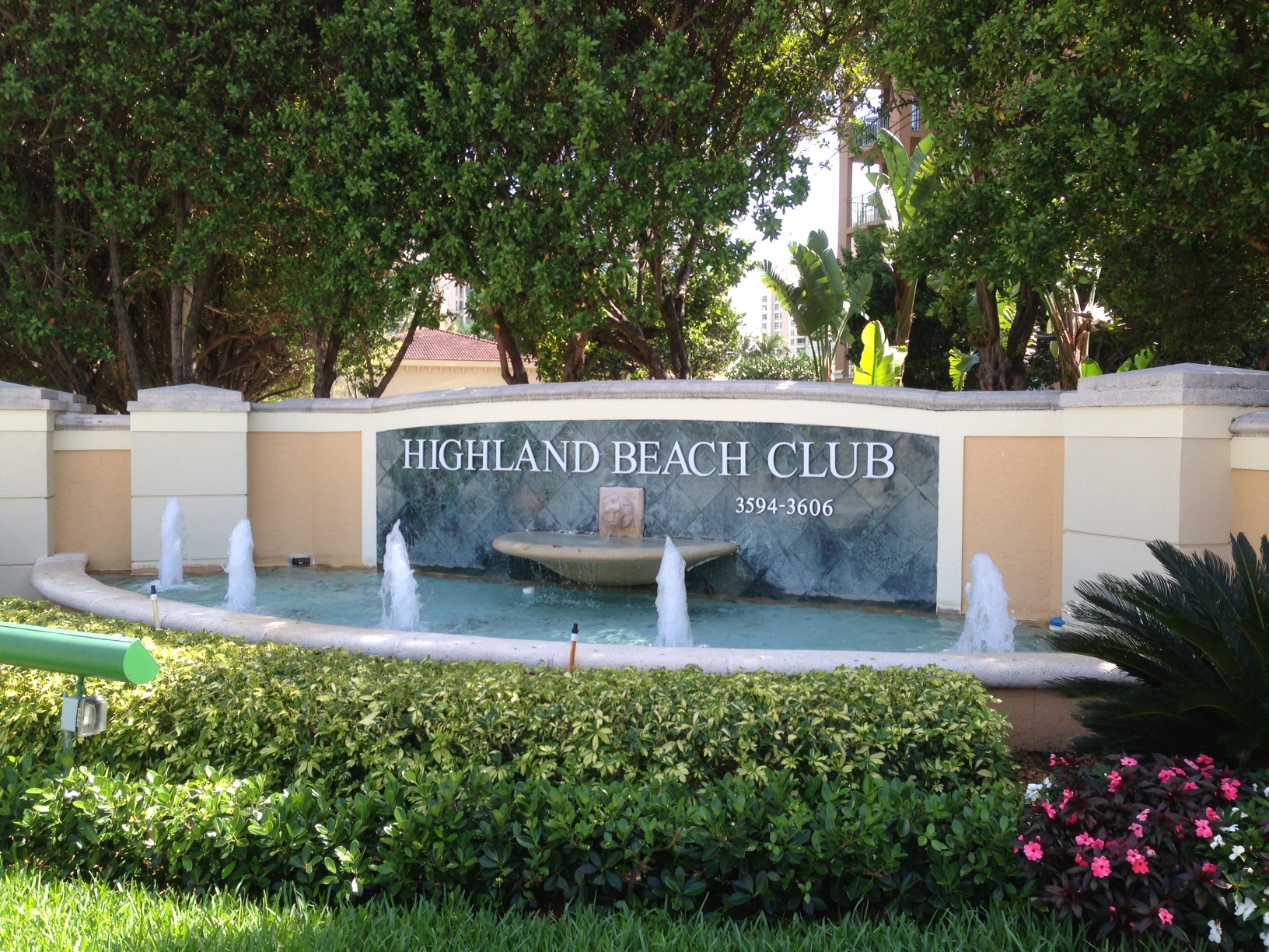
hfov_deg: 55.4
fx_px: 1210
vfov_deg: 42.9
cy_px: 476
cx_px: 634
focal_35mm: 33
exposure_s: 1/335
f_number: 2.4
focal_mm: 4.13
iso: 50
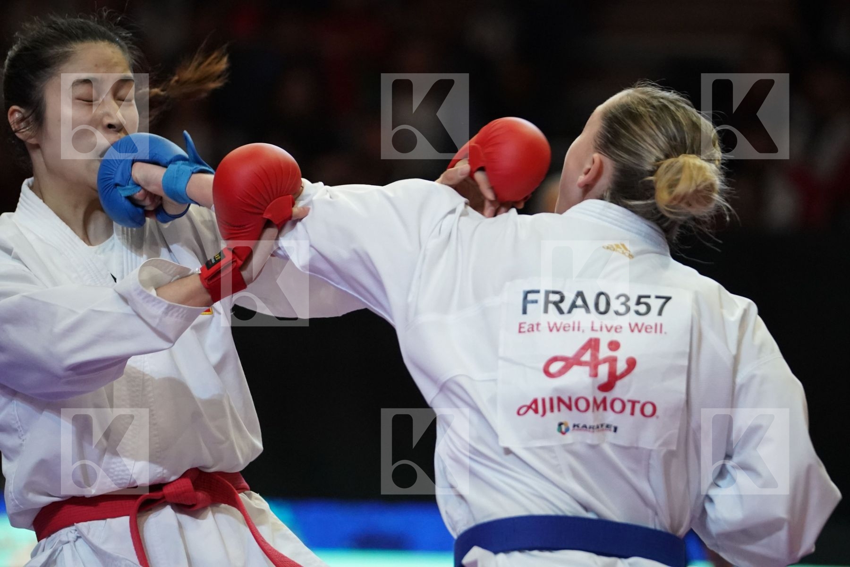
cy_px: 284
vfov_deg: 5.2
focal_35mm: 264
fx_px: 6233
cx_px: 425
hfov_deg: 7.8
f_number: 2.8
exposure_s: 1/1000
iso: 4000
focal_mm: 176
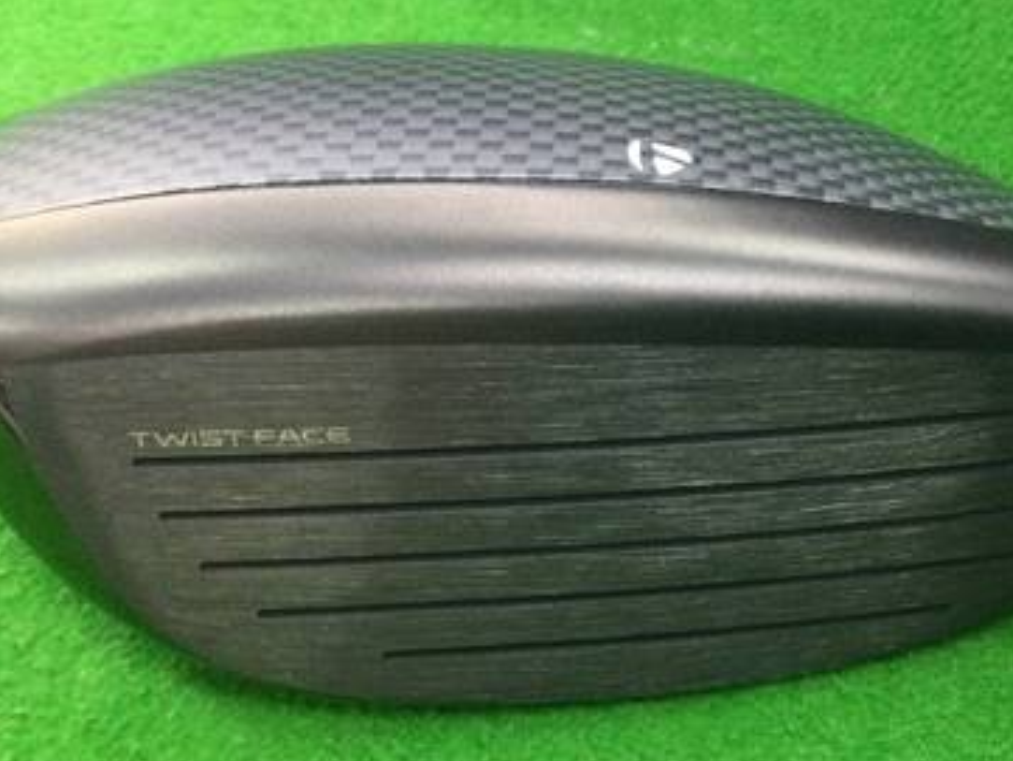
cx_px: 710
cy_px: 446
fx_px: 1610
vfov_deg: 26.5
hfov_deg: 34.5
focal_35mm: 55
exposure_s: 1/30
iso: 160
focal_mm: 3.3
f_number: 2.4
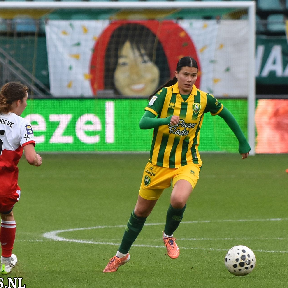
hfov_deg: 5.7
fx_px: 2890
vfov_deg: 5.7
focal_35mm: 307
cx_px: 139
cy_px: 144
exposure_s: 1/800
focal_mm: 160
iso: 800
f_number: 3.2
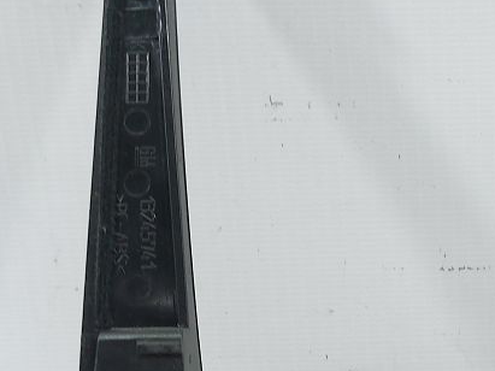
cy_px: 306
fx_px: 1158
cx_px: 537
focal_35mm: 81
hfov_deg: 22.8
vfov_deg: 18.0
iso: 64
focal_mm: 5.23
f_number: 1.8
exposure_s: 1/50
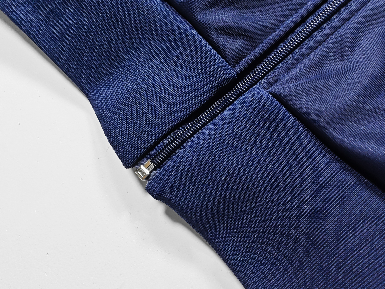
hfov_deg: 73.9
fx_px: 256
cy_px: 144
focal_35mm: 23
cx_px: 192
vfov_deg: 58.9
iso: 108
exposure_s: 1/50
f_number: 2.2
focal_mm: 2.59
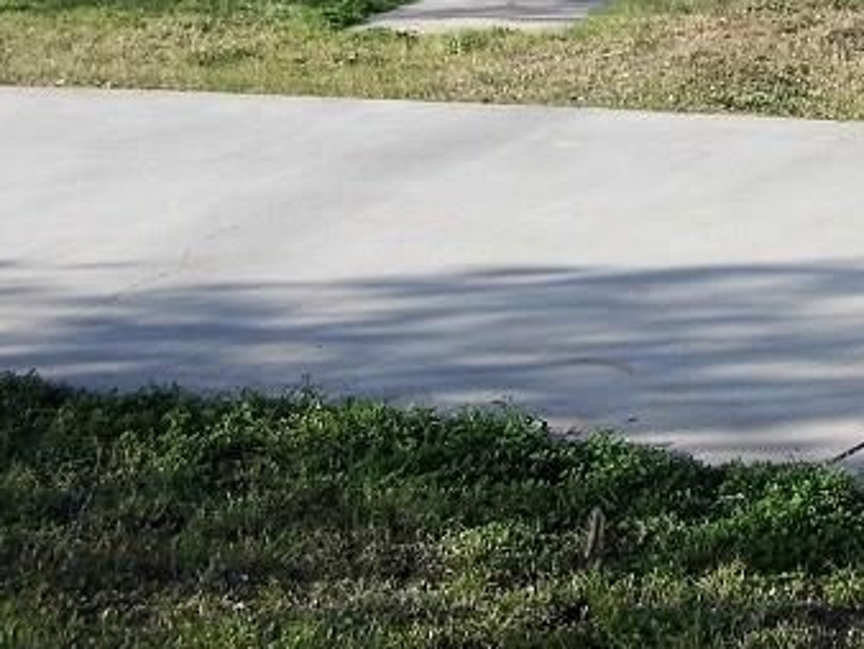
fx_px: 2573
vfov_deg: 14.0
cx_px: 792
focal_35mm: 103
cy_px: -125
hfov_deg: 18.7
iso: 100
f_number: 3.3
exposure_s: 1/640
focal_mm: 6.1
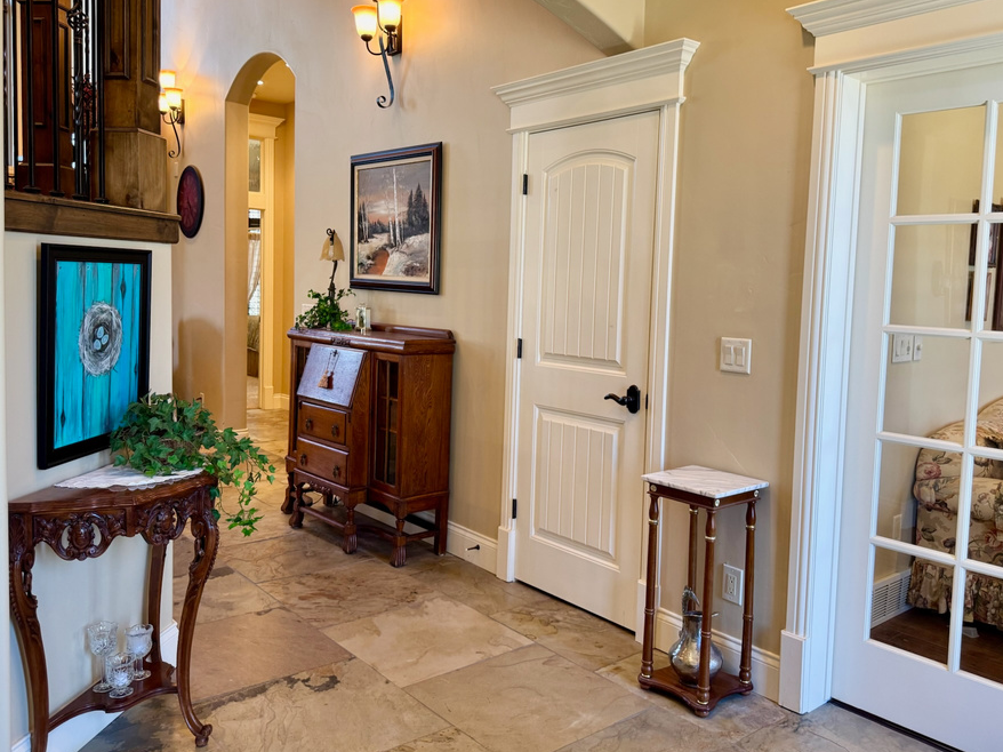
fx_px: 811
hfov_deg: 63.4
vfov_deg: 49.6
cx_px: 539
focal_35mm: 28
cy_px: 336
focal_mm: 6.76
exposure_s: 1/60
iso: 160
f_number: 1.78
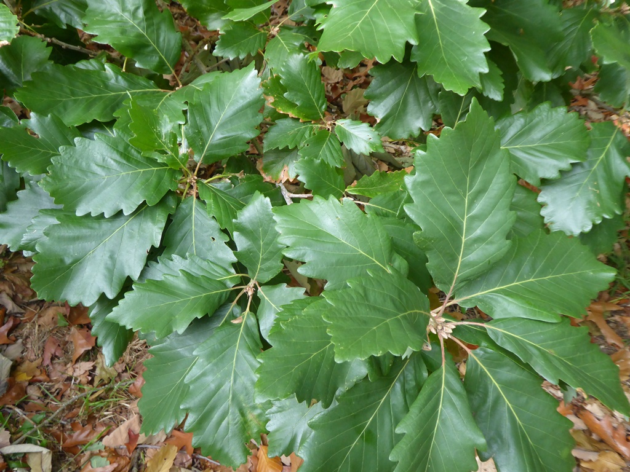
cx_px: 315
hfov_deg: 55.4
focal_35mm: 33
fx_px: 601
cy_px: 236
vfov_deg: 42.9
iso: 400
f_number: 3.6
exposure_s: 1/60
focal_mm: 5.8
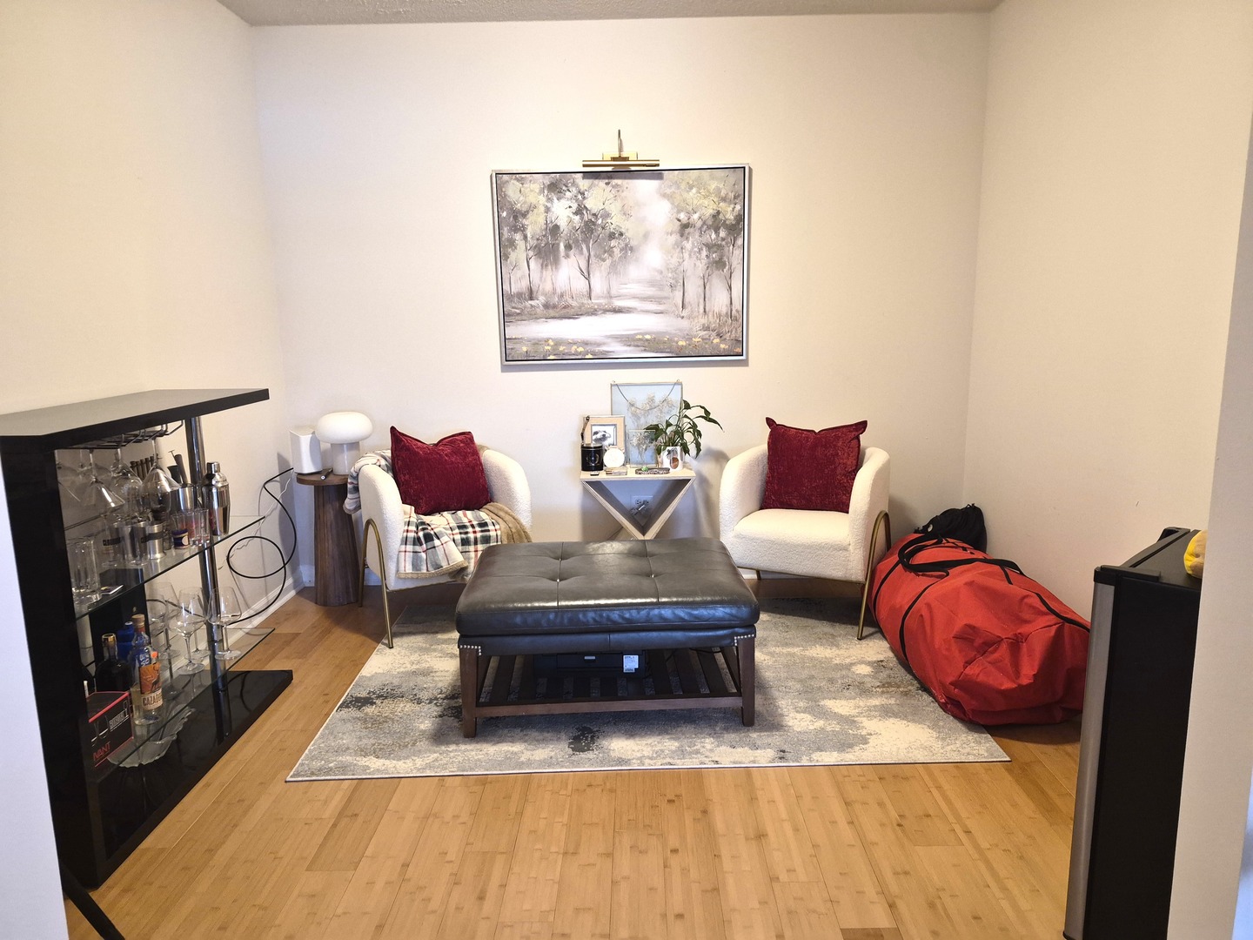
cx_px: 626
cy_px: 470
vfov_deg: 58.9
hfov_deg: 73.9
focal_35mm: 23
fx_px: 833
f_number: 1.8
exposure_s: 1/120
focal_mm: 5.4
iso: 640
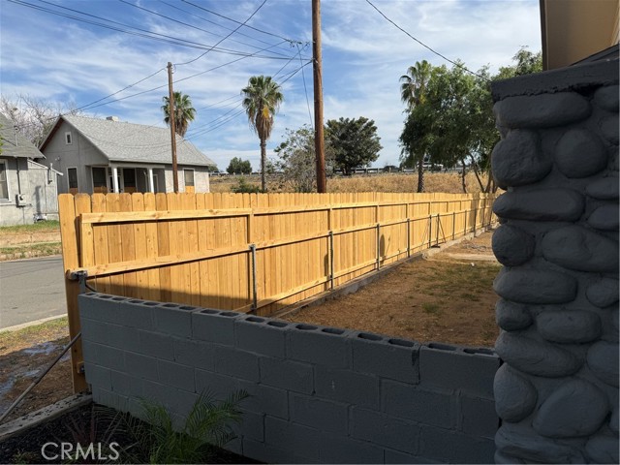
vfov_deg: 56.8
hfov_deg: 71.6
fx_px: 430
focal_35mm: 24
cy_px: 232
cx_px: 310
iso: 80
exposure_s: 1/5714
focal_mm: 6.76
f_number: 1.78
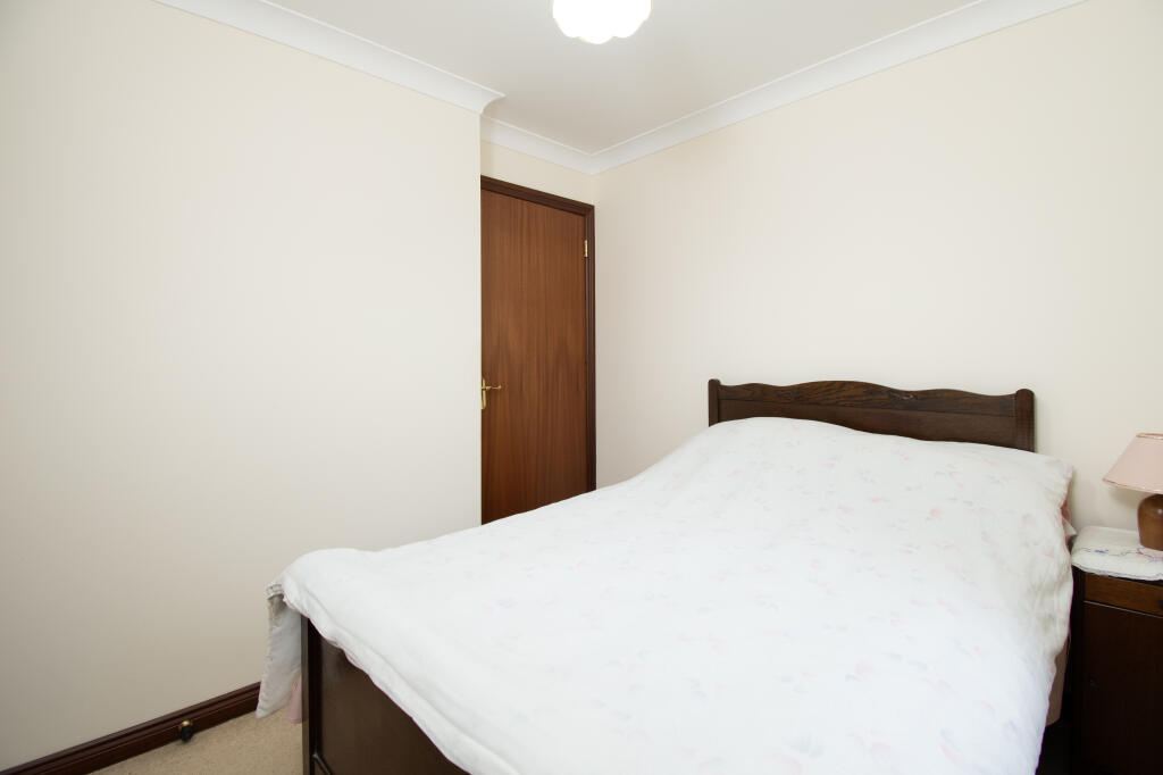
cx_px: 582
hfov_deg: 100.4
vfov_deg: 77.3
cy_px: 388
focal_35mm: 15
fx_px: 484
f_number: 8
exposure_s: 1/13
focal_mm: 10
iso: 320
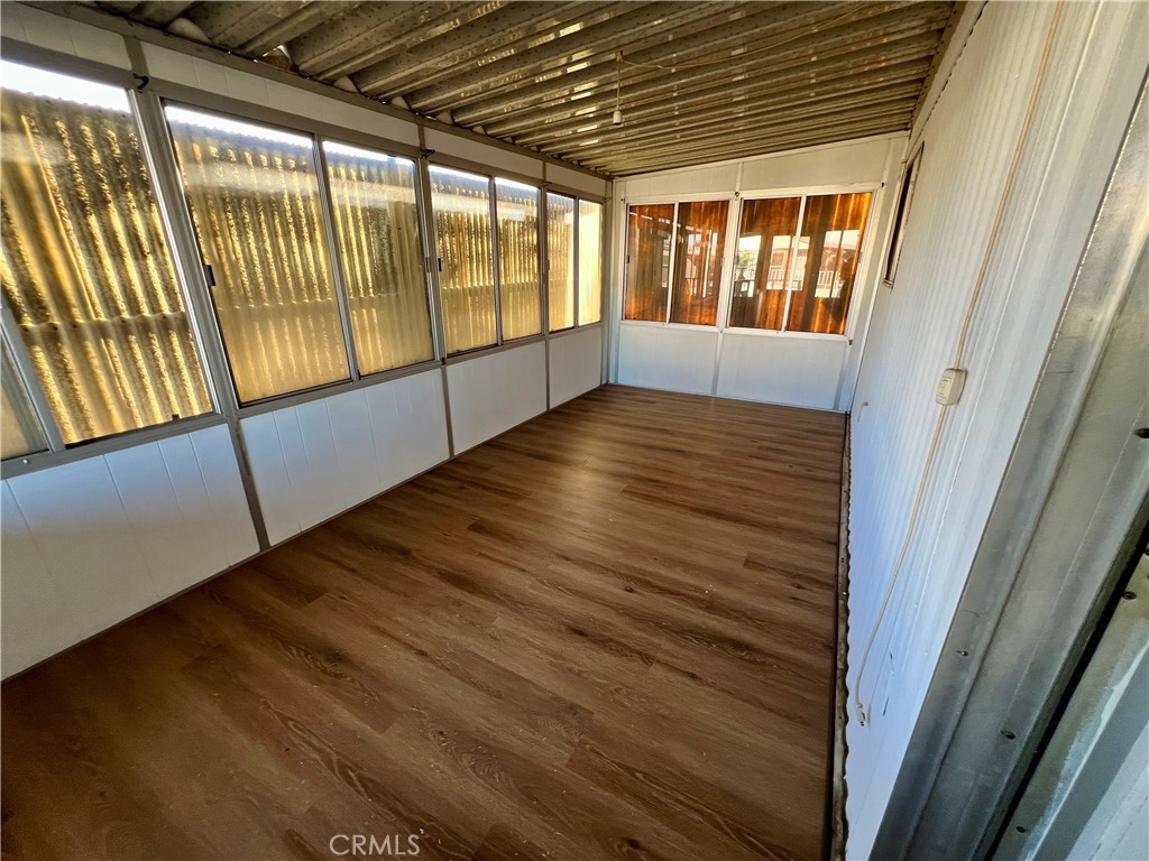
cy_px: 430
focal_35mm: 13
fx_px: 432
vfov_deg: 89.9
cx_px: 574
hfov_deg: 106.2
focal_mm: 1.57
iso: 200
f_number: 1.8
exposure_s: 1/120
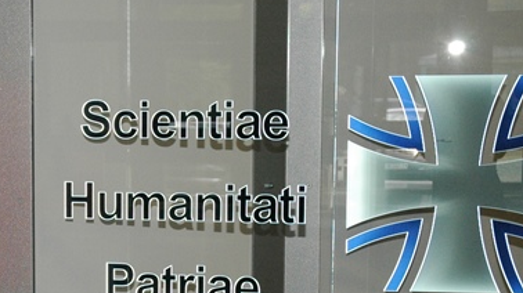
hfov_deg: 20.5
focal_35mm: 103
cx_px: 107
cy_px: 261
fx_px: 1429
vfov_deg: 11.6
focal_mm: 31
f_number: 5.6
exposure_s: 1/160
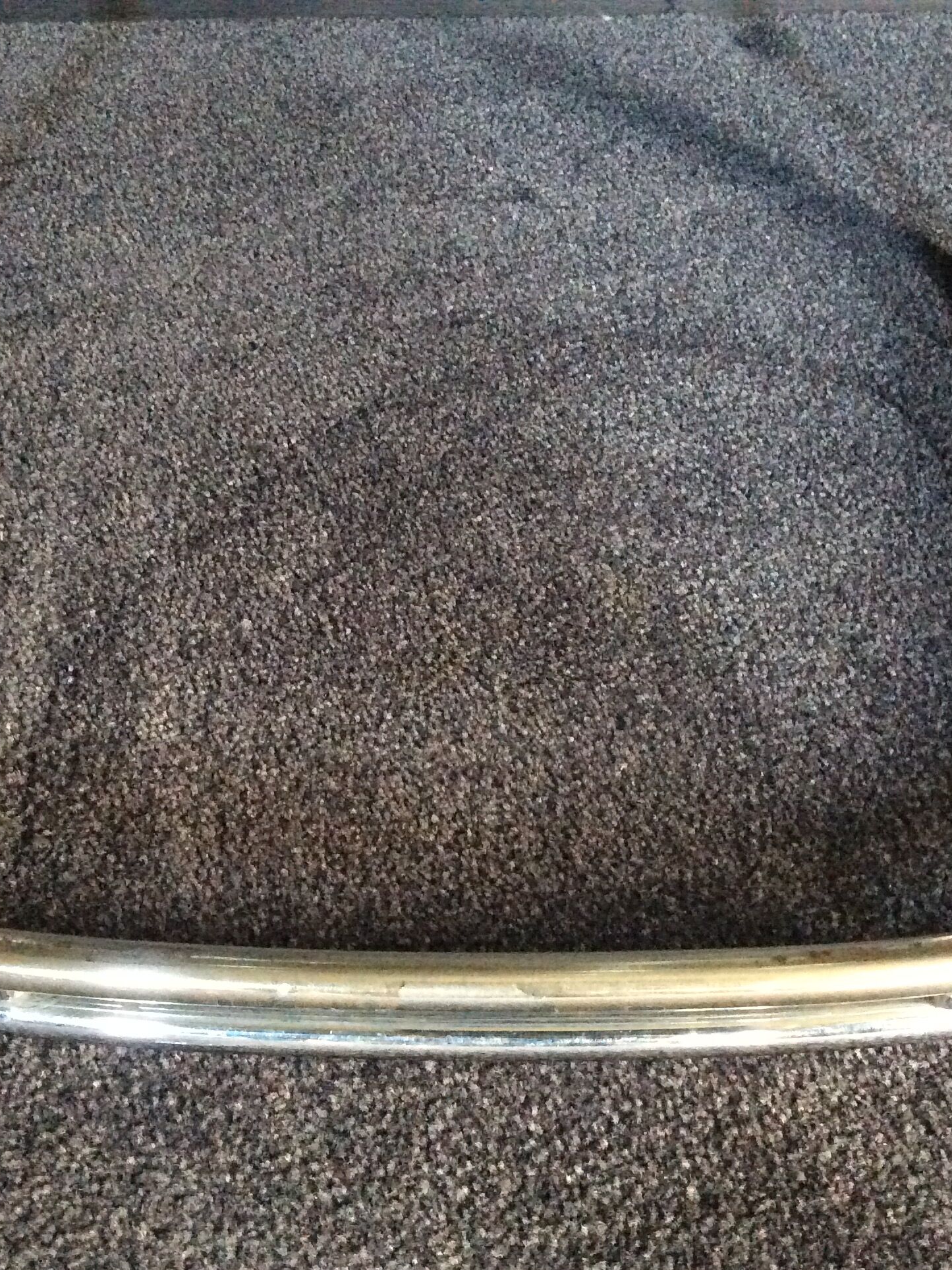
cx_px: 412
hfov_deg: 33.6
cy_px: 638
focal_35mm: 43
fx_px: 1576
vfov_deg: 43.8
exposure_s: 1/17
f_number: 2.4
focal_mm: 3.3
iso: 500
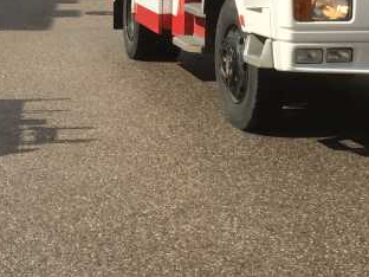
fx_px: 970
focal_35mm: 91
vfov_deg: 15.6
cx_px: 224
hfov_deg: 21.5
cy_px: -63
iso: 32
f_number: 2.2
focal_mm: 4.15
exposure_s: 1/3731
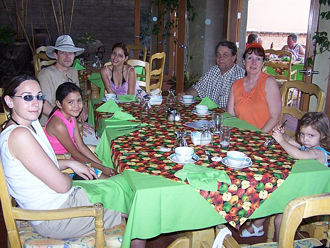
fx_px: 391
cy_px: 116
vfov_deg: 35.1
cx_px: 156
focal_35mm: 41
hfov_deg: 45.7
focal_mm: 6.3
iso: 140
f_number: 2.8
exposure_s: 1/60
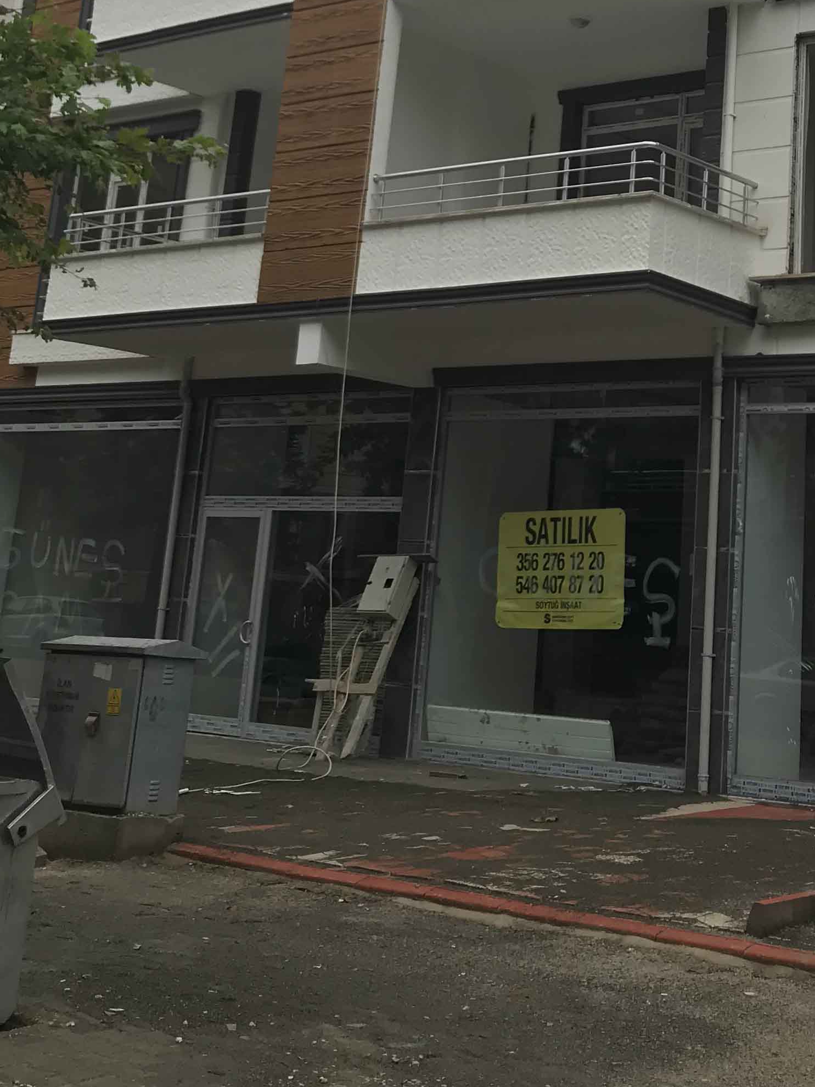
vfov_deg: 31.9
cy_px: 72
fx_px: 1790
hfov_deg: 25.2
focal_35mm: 57
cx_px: 645
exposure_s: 1/778
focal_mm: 3.99
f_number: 1.8
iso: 20
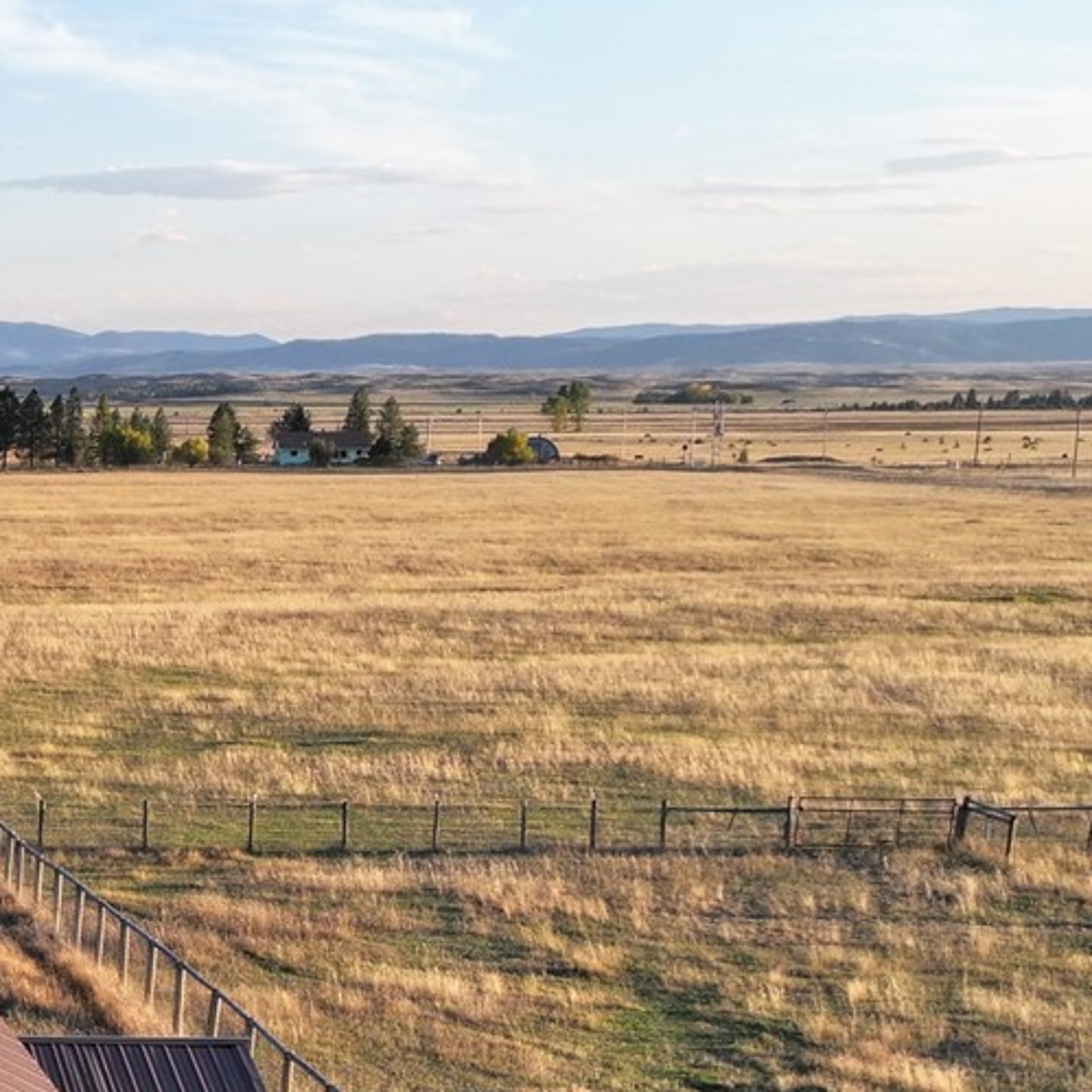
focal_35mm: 87
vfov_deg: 19.4
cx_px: -866
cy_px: 1058
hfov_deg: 16.7
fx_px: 3105
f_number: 2.8
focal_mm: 12.29
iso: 190
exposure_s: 1/640
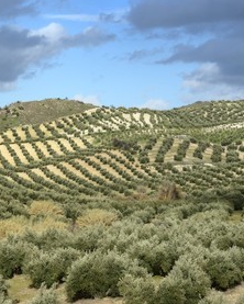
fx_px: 1091
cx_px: 47
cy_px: 151
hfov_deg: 12.7
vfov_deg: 15.9
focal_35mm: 121
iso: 400
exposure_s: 1/800
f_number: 10
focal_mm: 85
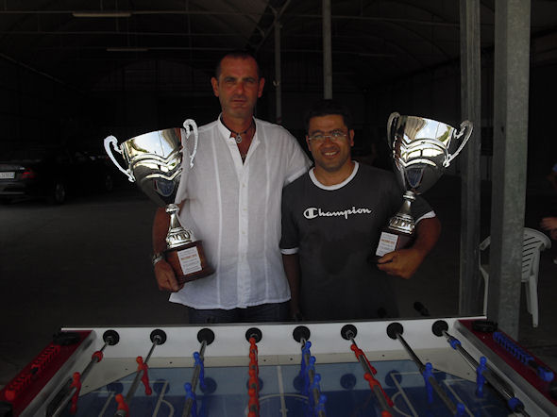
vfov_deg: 39.6
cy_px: 208
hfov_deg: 51.4
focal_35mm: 36
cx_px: 278
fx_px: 579
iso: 64
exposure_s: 1/100
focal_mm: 6.3
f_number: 7.8
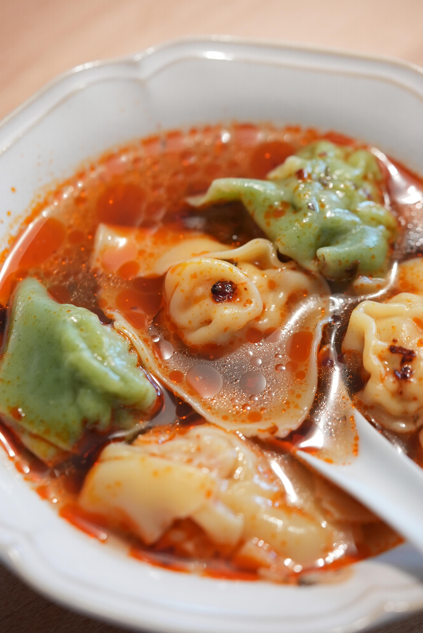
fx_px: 1584
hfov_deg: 15.2
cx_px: 212
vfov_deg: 22.6
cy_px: 316
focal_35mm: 90
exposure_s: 1/160
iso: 3200
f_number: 3.5
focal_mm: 90
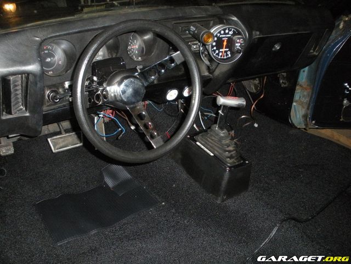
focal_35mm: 36
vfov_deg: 39.7
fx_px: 365
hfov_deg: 51.4
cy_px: 132
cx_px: 176
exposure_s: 1/60
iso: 400
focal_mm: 6.3
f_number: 3.5
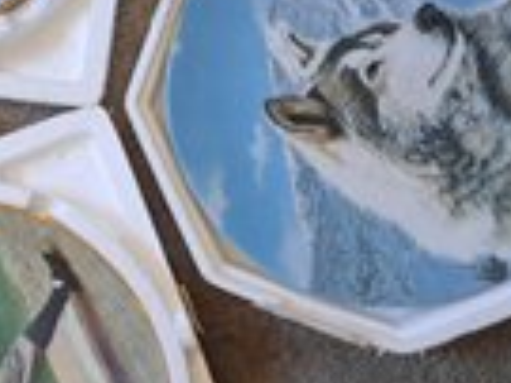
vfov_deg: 23.9
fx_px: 900
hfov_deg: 30.9
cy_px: 131
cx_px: 97
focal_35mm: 61
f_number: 1.8
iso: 500
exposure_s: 1/60
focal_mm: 5.23
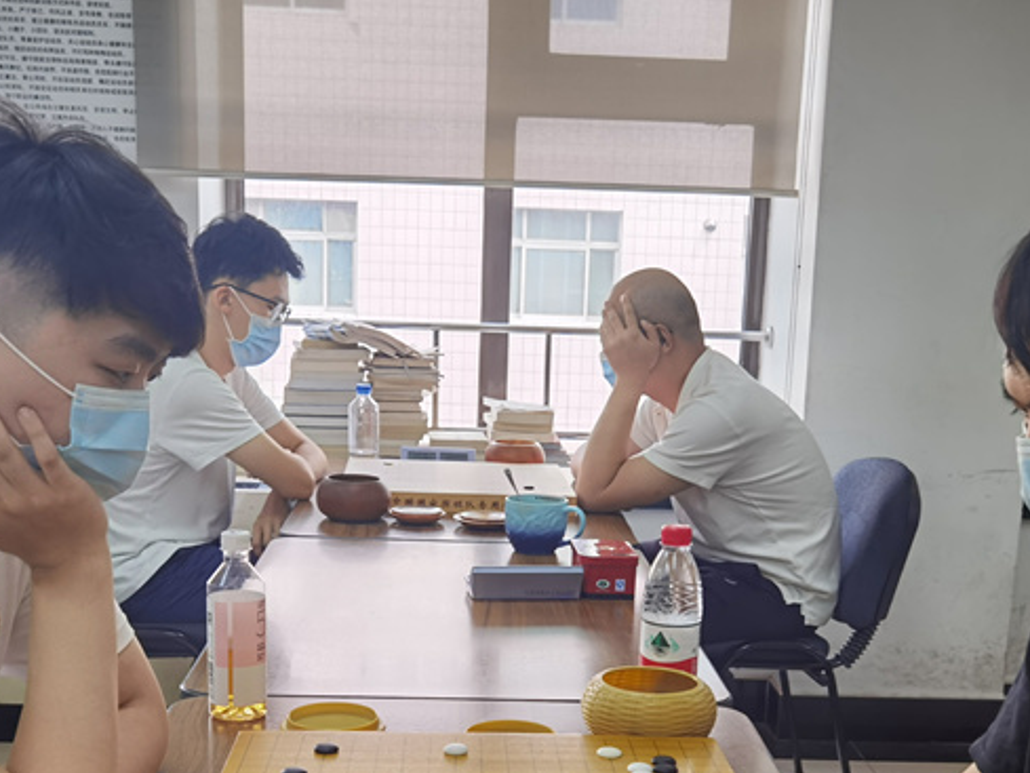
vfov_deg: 29.0
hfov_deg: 38.9
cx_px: 518
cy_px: 630
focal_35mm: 49
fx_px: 1458
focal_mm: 6.71
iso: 50
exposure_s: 1/78.1
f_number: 1.9
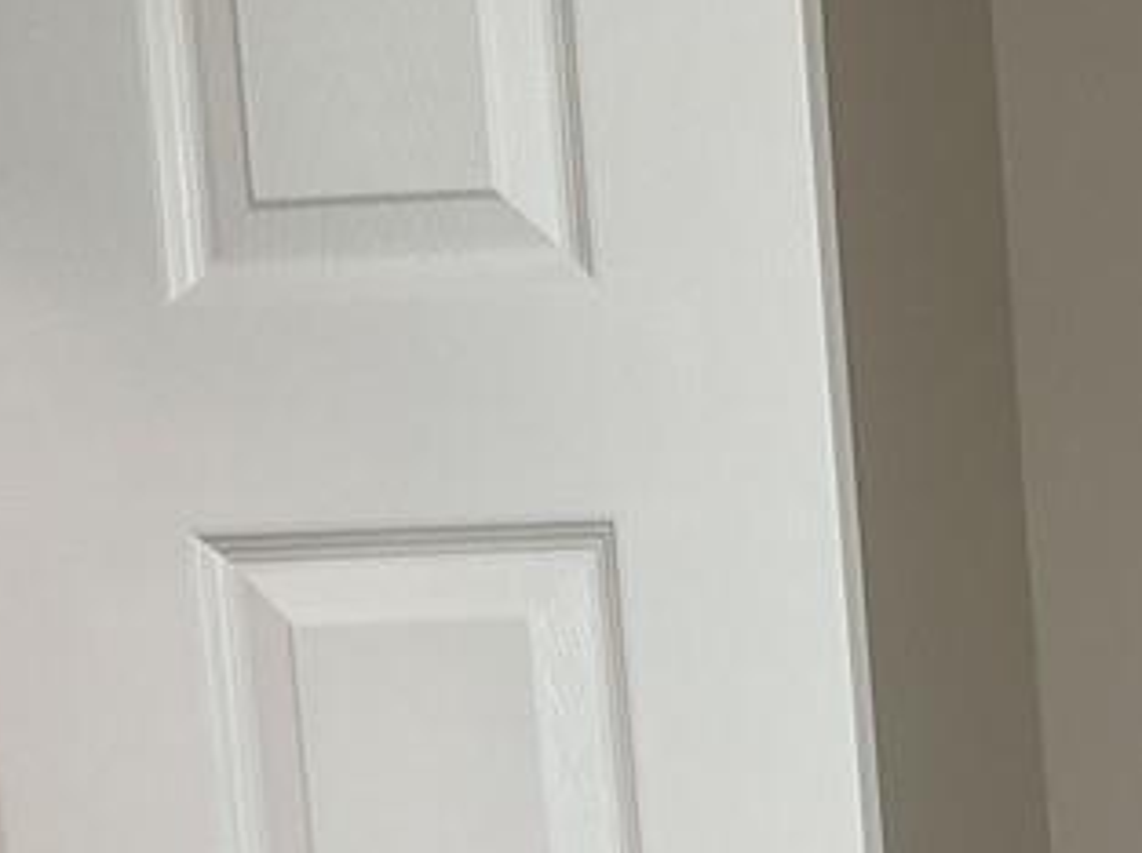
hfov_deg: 19.0
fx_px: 3130
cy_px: 1327
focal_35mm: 95
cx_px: 1518
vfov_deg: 14.4
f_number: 1.8
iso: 40
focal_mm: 3
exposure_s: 1/60
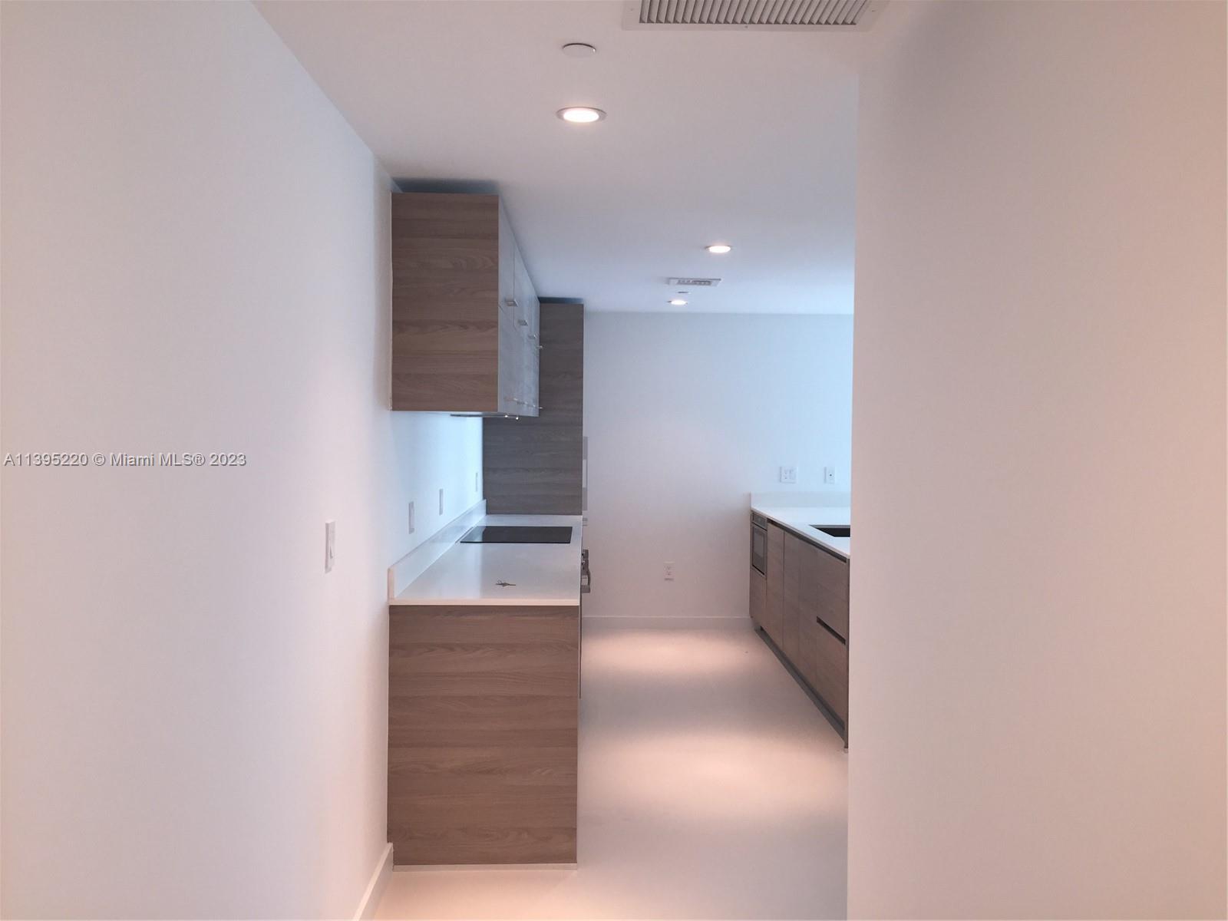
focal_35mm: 29
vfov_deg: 48.2
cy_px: 460
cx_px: 614
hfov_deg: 61.7
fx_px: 1029
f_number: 2.2
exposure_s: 1/30
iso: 50
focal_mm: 4.15
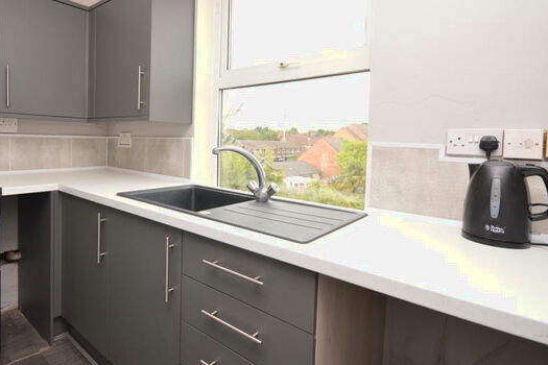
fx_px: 304
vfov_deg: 61.5
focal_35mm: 20
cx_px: 220
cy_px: 151
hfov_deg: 83.0
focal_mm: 10
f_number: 5.6
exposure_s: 1/125
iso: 400
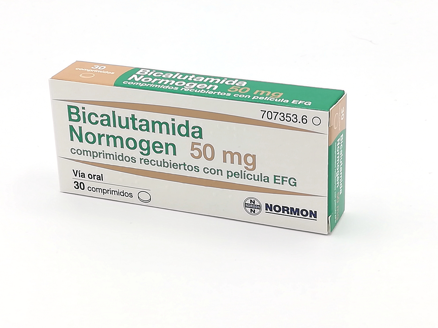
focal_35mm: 84
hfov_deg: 23.3
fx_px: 1063
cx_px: 219
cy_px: 164
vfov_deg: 17.6
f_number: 2.2
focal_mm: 3.83
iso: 50
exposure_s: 1/421
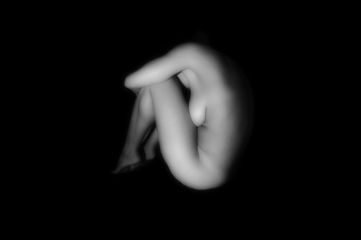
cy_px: 120
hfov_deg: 73.8
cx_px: 180
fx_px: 241
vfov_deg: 53.1
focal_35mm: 24
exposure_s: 1/160
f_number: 2.8
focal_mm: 24
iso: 500
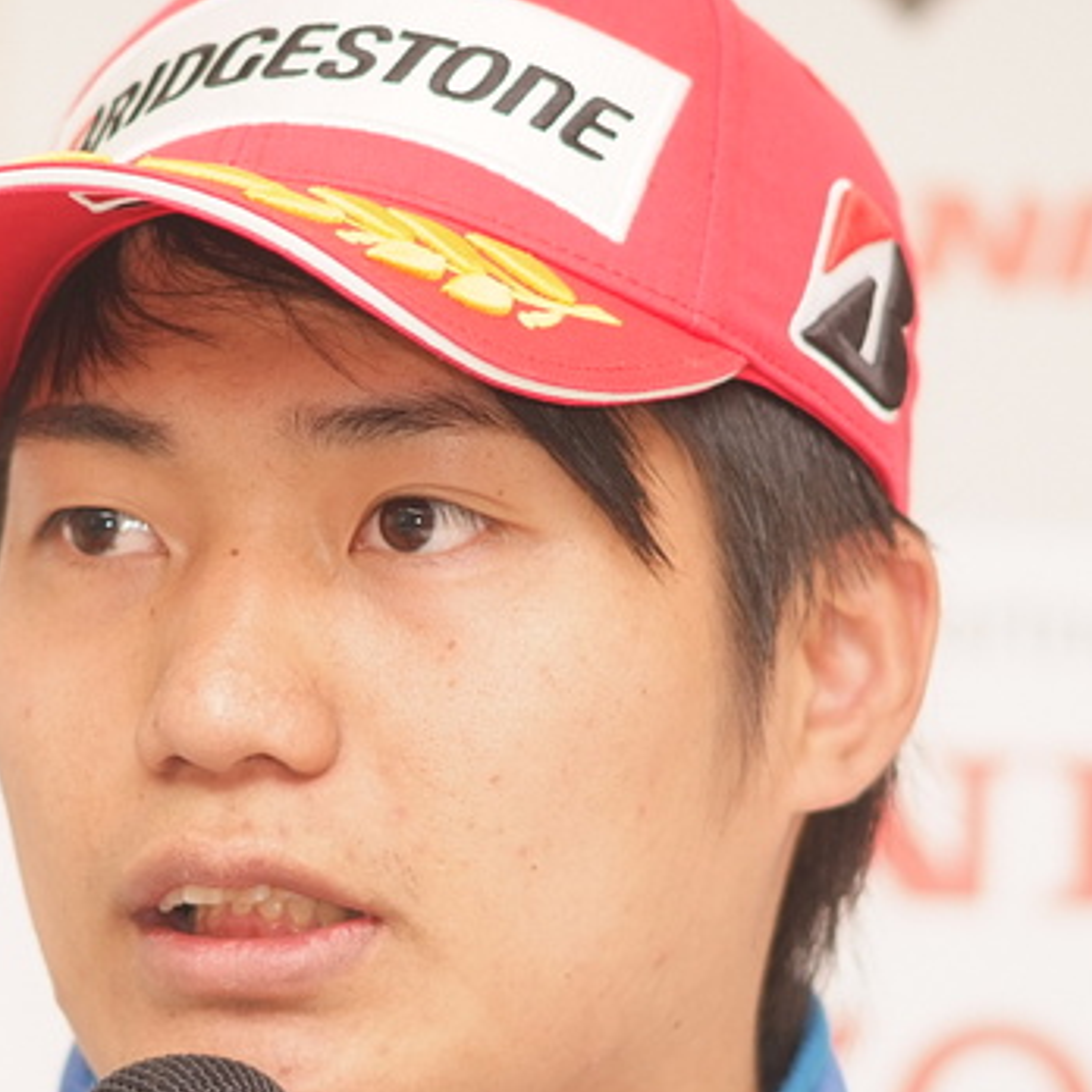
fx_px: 16953
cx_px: 373
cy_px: 668
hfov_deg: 3.7
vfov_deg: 3.7
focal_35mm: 475
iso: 400
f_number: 2.8
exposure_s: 1/250
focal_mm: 180
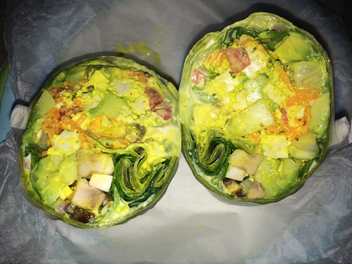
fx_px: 295
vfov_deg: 48.2
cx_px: 176
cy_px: 132
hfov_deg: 61.7
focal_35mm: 29
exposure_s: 1/244
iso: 32
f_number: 2.2
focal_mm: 4.15
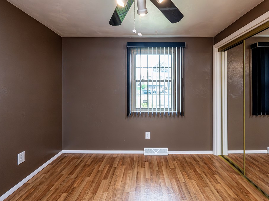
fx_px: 124
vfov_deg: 78.0
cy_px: 96
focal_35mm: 16
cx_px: 137
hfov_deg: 94.5
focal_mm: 14
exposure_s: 1/100
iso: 4000
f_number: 8
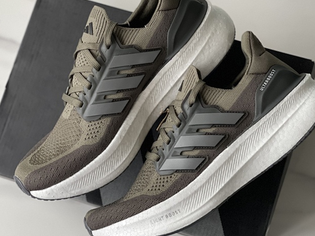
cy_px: 102
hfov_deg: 23.6
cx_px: 162
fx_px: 755
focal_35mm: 83
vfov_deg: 17.8
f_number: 2.2
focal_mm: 7.5
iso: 250
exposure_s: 1/121
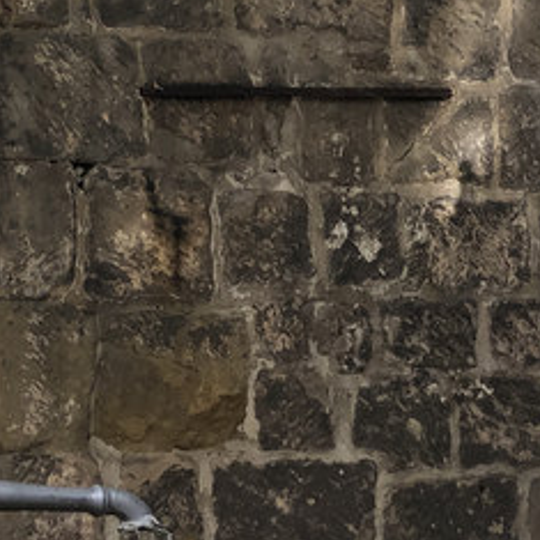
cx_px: -227
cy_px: -225
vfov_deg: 8.6
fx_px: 3530
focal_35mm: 200
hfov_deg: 8.6
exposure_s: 1/180
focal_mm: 6.6
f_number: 2.8
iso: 20
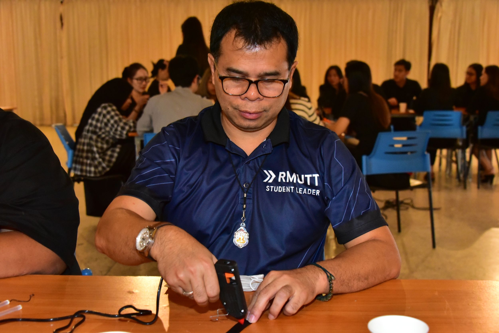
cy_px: 166
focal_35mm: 48
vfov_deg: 28.1
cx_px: 250
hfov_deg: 41.1
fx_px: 666
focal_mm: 48
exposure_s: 1/100
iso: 8000
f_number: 6.3
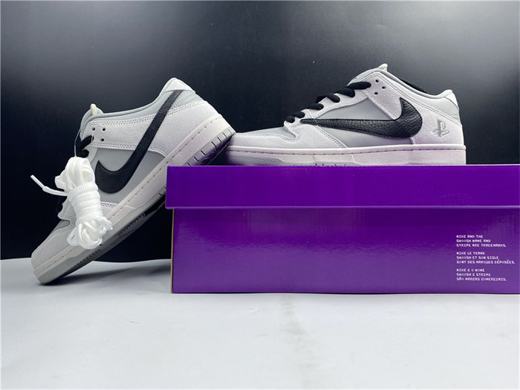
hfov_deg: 67.3
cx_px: 260
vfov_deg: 53.1
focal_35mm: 26
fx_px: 391
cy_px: 195
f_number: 1.8
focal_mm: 4.25
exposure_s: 1/100
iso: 80
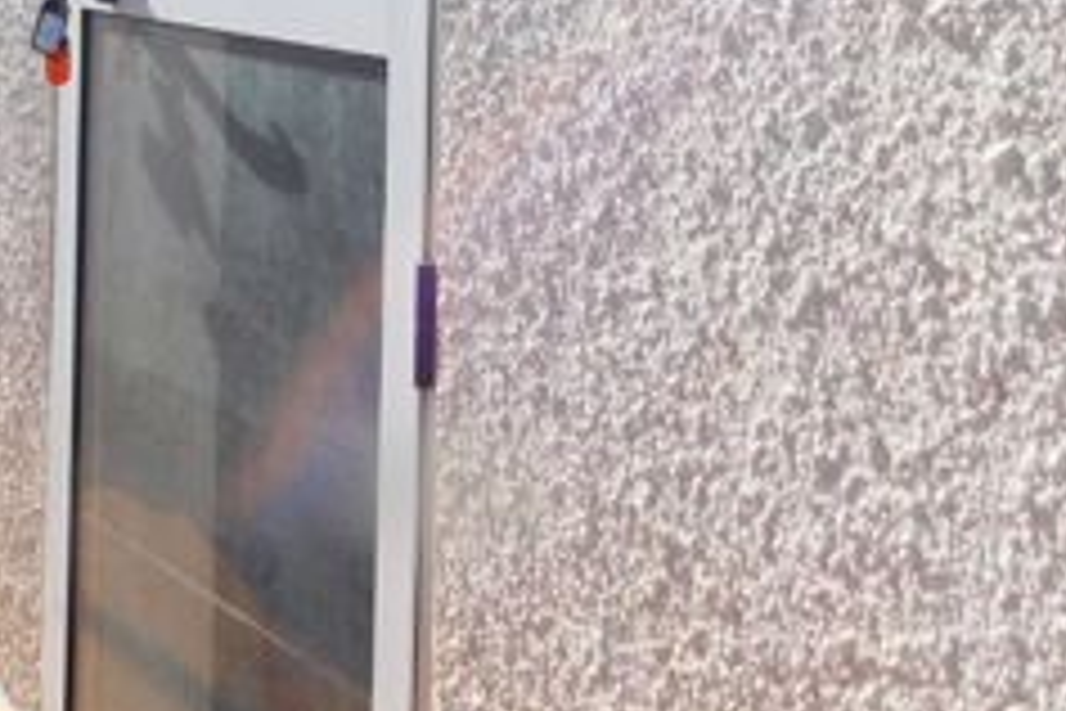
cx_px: 43
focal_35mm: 71
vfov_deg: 18.1
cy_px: -166
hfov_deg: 27.1
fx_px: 2102
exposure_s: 1/800
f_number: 6
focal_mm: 4
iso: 125
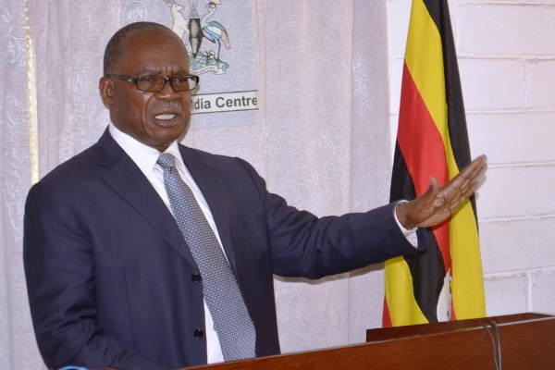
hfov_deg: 26.0
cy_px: 185
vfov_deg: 17.5
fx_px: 1202
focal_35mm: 78
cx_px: 278
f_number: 5.6
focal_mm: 52
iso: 200
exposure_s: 1/60
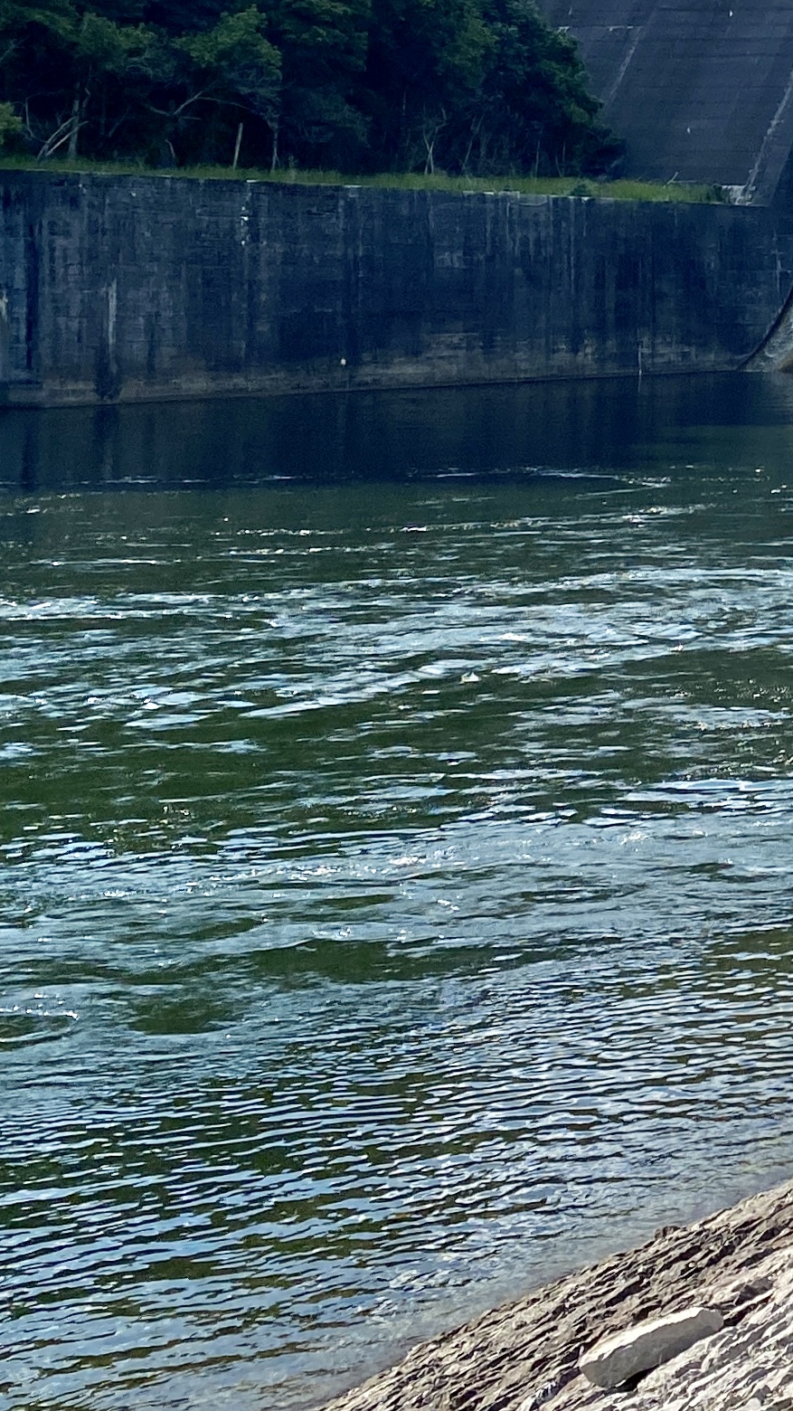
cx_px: 1690
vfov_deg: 29.0
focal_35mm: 71
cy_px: 251
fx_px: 2655
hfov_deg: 13.8
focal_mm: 4.25
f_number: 1.8
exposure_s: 1/2625
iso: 32
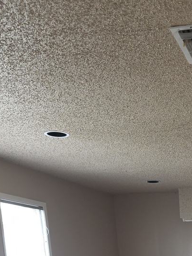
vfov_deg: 26.1
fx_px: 458
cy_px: 343
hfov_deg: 21.9
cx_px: 231
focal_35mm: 62
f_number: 1.7
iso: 100
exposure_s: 1/24
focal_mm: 6.3
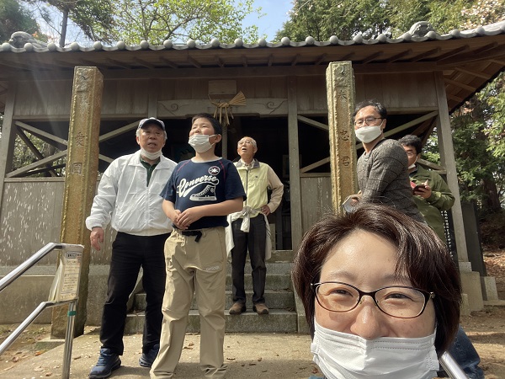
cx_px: 252
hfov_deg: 73.9
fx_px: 336
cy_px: 190
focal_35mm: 23
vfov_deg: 58.9
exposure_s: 1/466
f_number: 2.2
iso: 25
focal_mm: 2.71
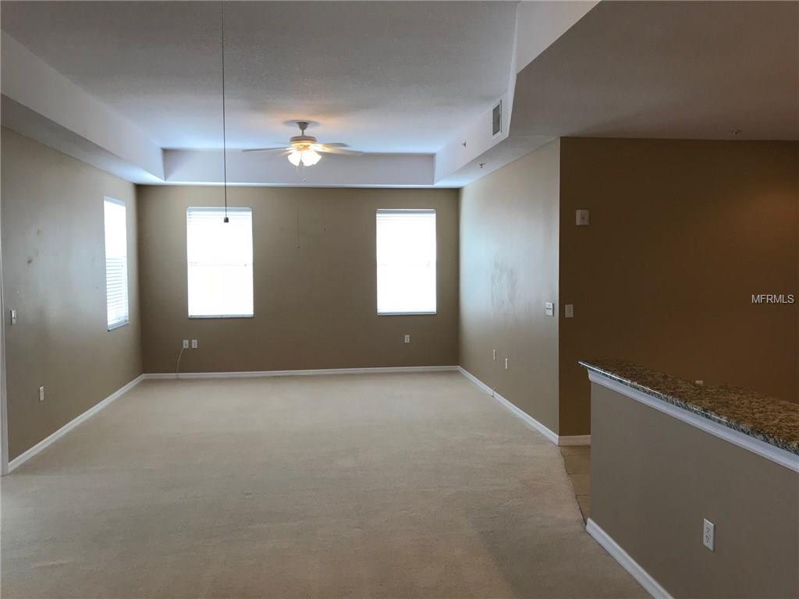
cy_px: 300
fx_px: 646
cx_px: 400
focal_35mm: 28
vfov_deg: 49.7
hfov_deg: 63.4
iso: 32
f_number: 1.8
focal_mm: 3.99
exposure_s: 1/60
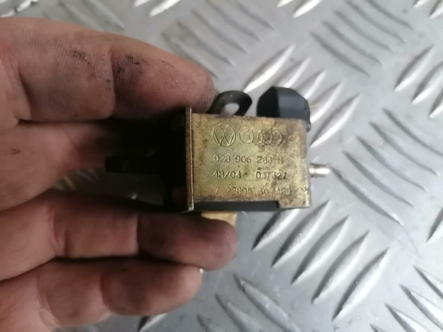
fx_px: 346
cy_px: 166
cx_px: 222
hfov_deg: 65.3
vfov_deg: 51.4
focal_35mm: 27
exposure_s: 1/33.3
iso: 500
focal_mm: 4.75
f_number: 1.8
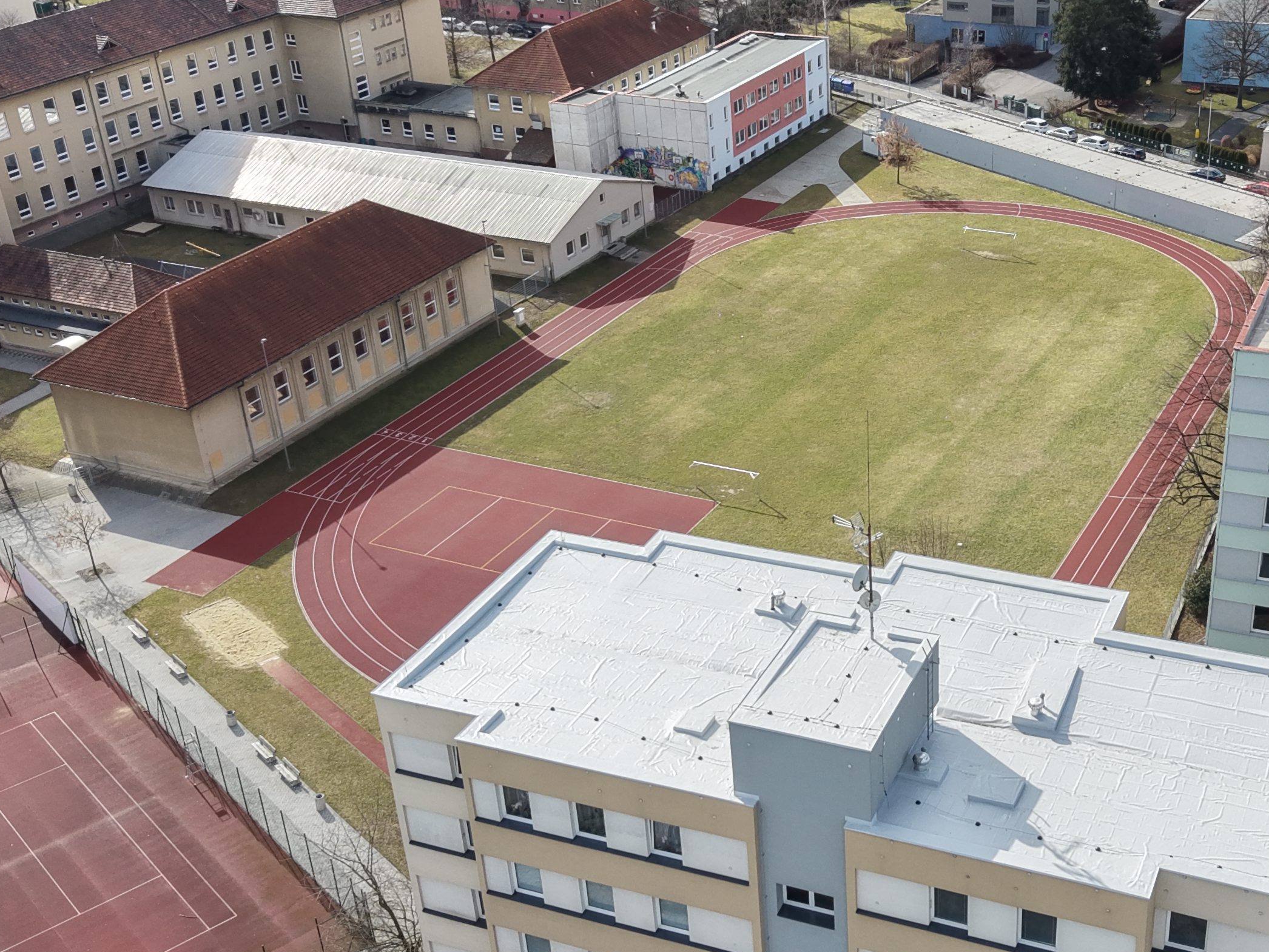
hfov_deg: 39.9
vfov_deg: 30.8
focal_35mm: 47
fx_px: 1723
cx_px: 849
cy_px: 543
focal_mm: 8.67
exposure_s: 1/5000
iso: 400
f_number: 1.8
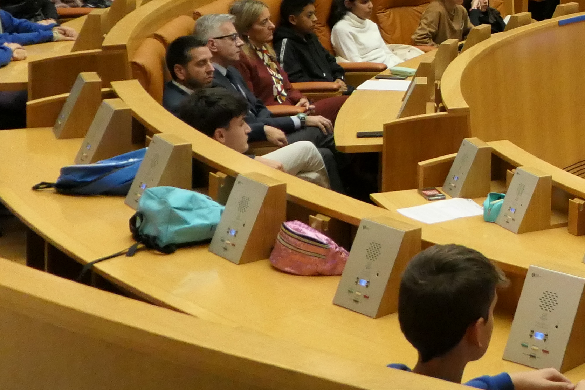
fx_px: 1544
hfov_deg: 19.8
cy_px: -69
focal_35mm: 95
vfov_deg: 14.0
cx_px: 755
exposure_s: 1/200
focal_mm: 10.5
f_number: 3.6
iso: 1600
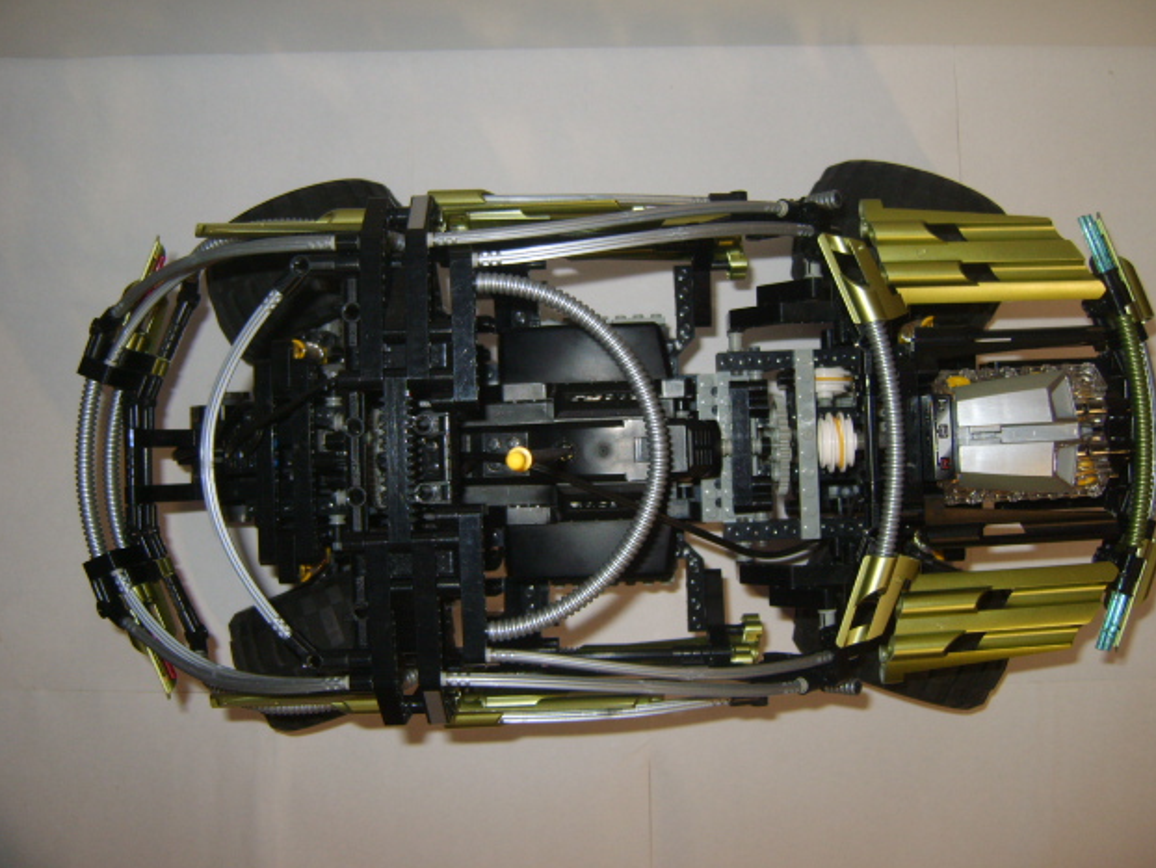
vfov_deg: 39.7
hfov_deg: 51.3
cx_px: 584
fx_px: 1203
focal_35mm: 36
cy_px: 426
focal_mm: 7.4
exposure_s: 1/30
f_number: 2.8
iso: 100
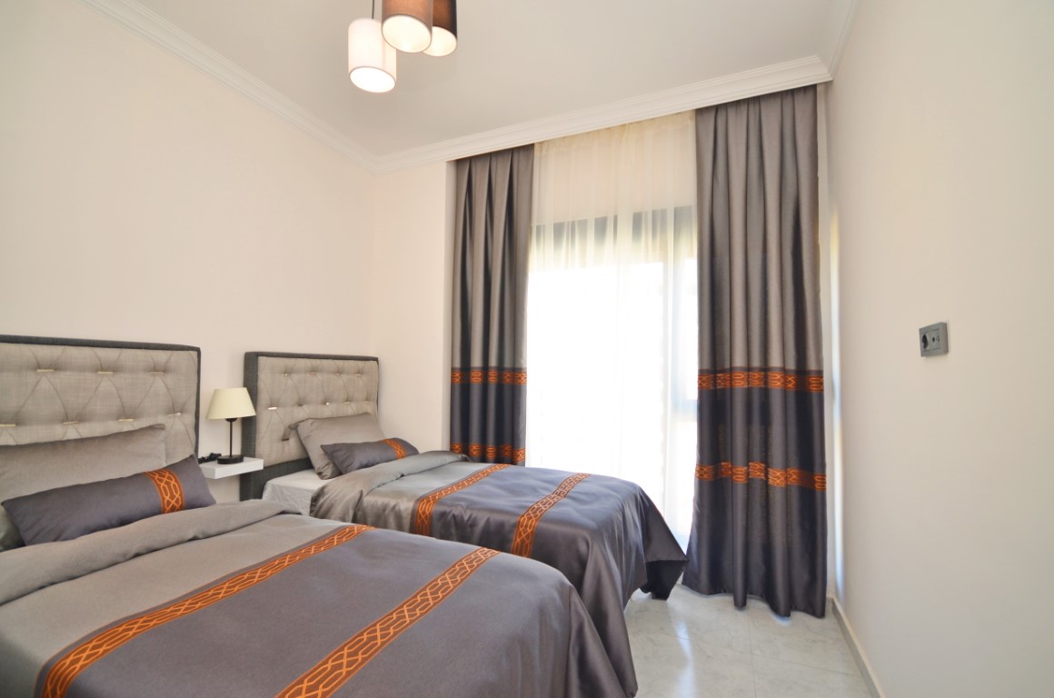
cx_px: 527
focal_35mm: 15
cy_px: 349
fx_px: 438
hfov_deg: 100.5
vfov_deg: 77.1
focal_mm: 10
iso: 200
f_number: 4
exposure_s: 1/60
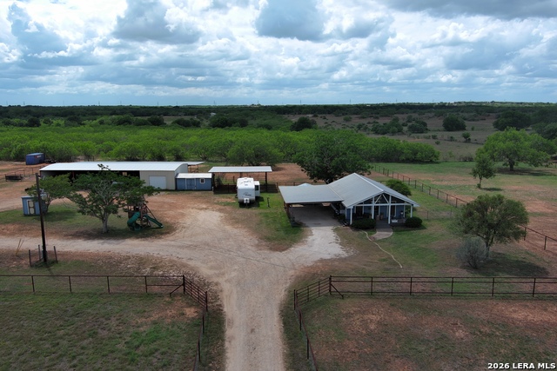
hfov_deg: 63.6
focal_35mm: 29
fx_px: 449
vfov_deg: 45.0
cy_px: 186
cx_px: 278
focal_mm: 10.57
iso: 100
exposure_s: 1/2179
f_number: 2.8
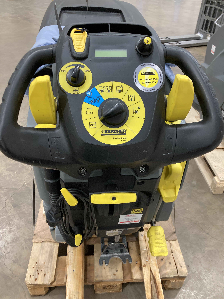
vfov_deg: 63.4
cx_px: 112
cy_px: 150
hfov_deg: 49.7
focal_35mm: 28
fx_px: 242
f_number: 1.8
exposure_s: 1/60
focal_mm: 3.99
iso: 160
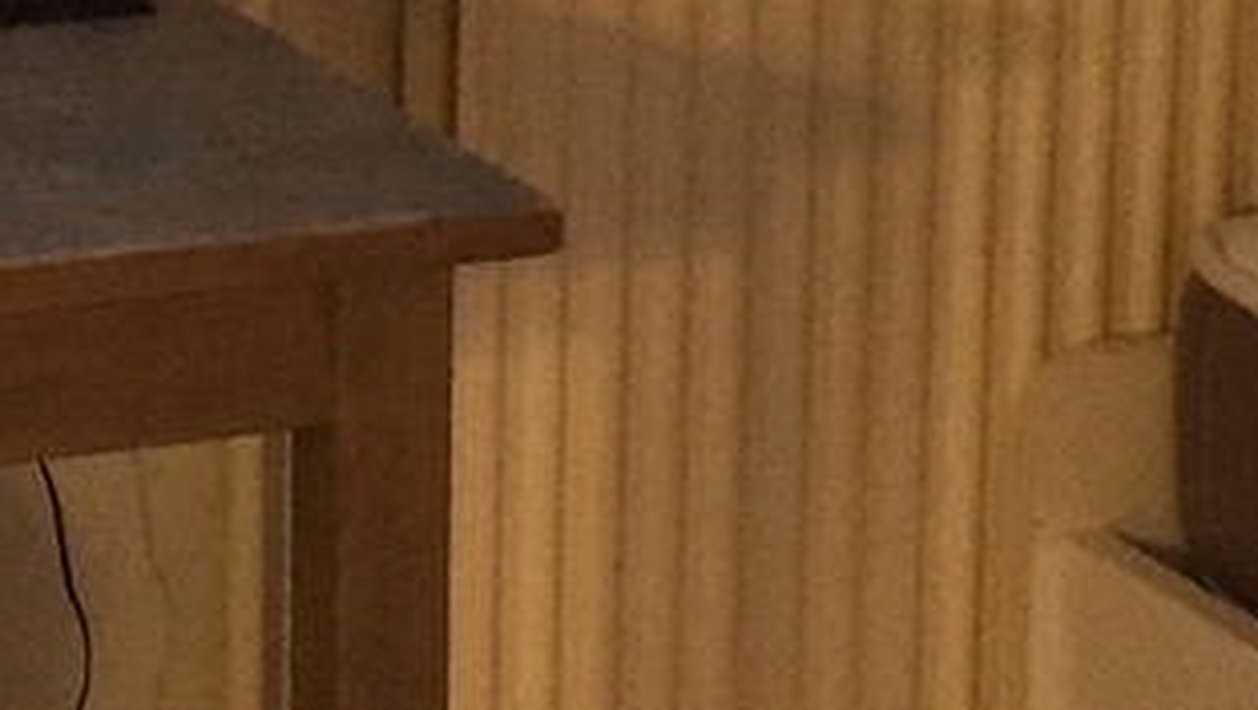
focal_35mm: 162
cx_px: -520
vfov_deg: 7.4
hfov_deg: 12.7
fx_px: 5408
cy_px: -165
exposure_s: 1/33
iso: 250
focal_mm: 4.15
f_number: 2.2
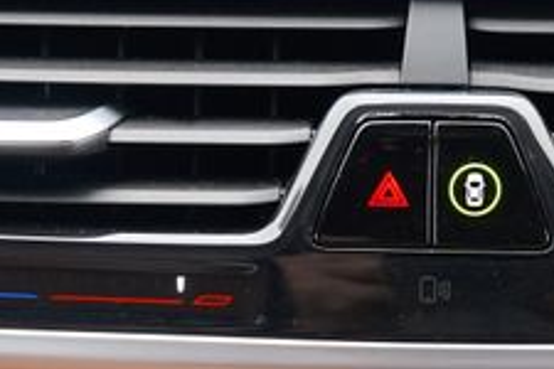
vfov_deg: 12.6
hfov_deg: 18.6
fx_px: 1677
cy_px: 188
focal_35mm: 109
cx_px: 431
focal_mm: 24
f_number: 4
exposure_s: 1/60
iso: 320
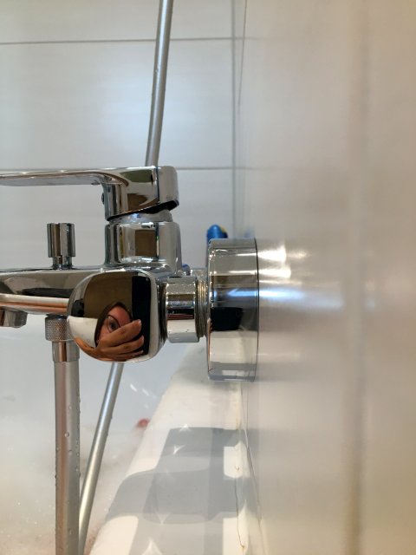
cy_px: 278
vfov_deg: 61.7
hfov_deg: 48.2
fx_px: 465
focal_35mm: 29
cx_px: 208
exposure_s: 1/33
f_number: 2.2
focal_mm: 4.15
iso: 50
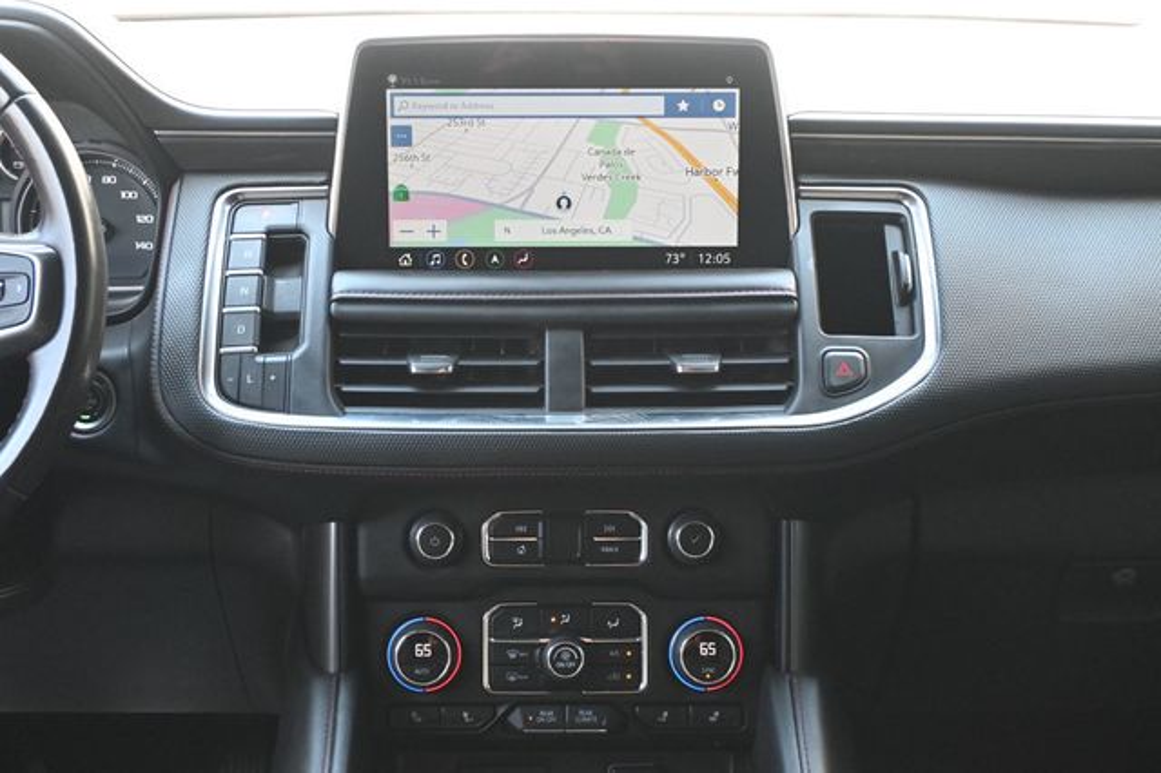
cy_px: 386
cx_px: 580
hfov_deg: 38.9
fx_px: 1644
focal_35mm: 51
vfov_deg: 26.5
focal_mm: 34
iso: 3200
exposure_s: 1/125
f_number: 5
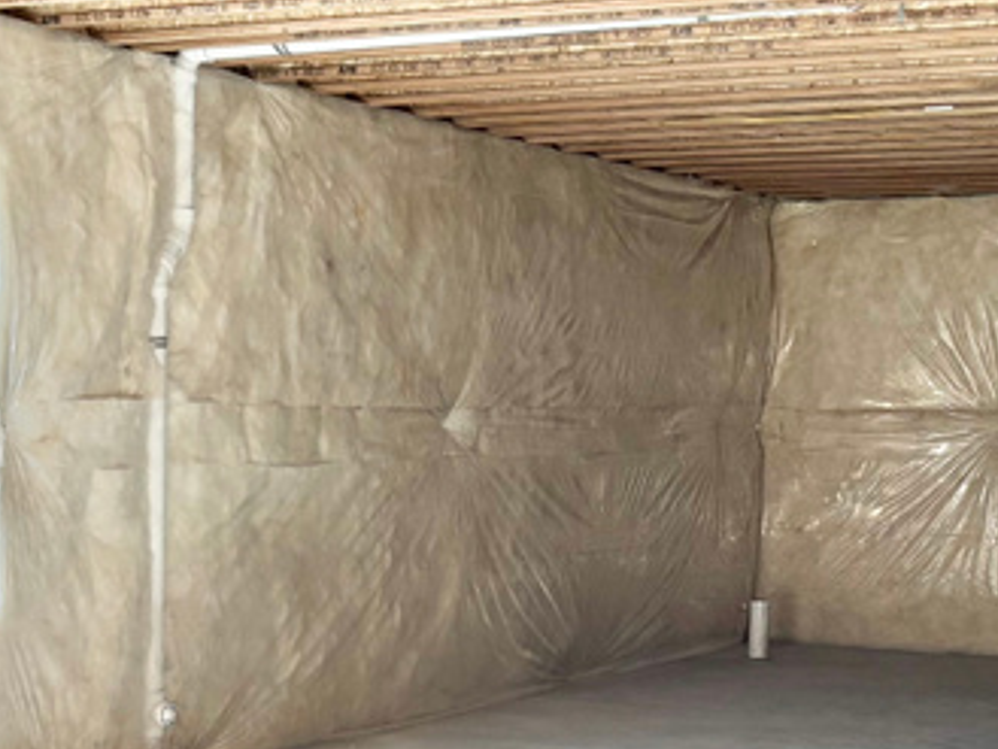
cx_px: 346
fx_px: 2336
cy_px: 831
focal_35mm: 81
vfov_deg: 17.6
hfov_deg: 24.0
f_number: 1.6
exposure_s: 1/121
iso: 80
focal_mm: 5.96
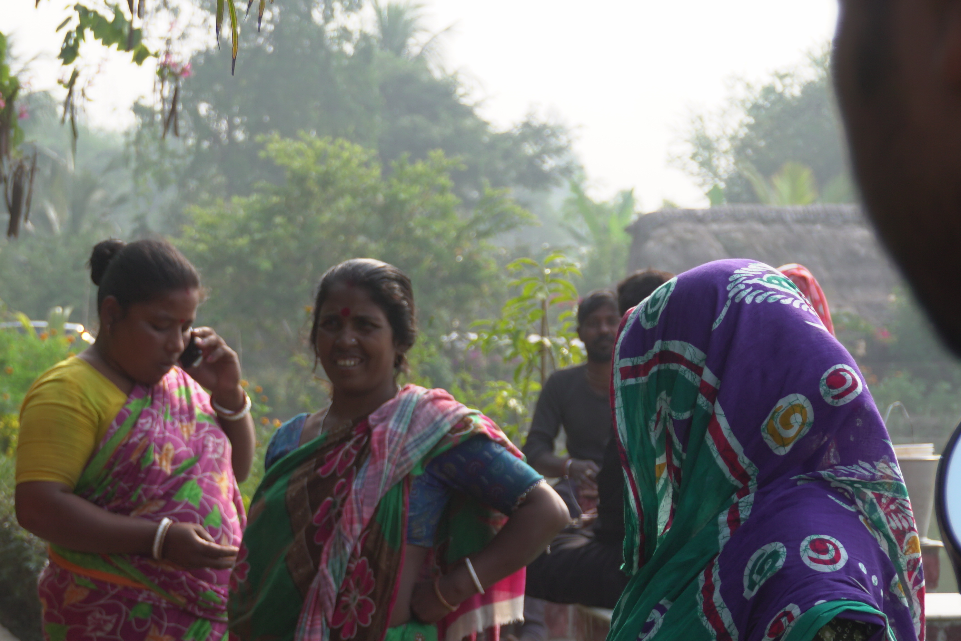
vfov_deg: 12.1
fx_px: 3018
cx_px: 167
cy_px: 516
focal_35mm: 113
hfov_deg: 17.9
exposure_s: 1/320
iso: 100
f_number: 5.6
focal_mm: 35
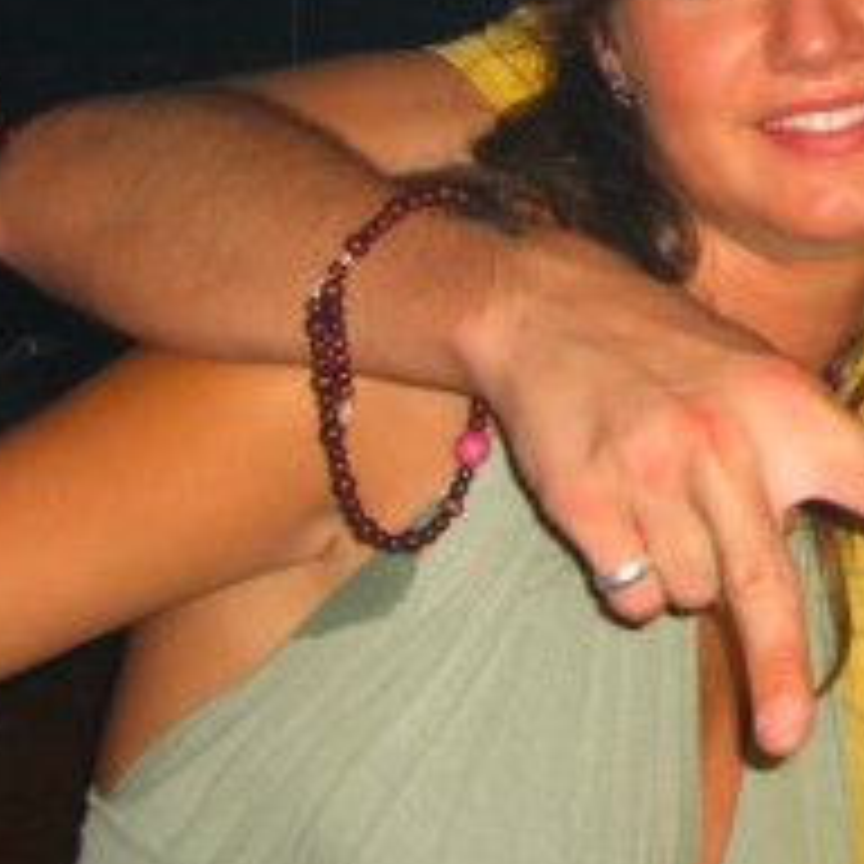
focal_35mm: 127
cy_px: 76
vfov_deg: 13.6
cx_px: 1134
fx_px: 3586
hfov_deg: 13.2
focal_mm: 9.5
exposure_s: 1/60
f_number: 3.1
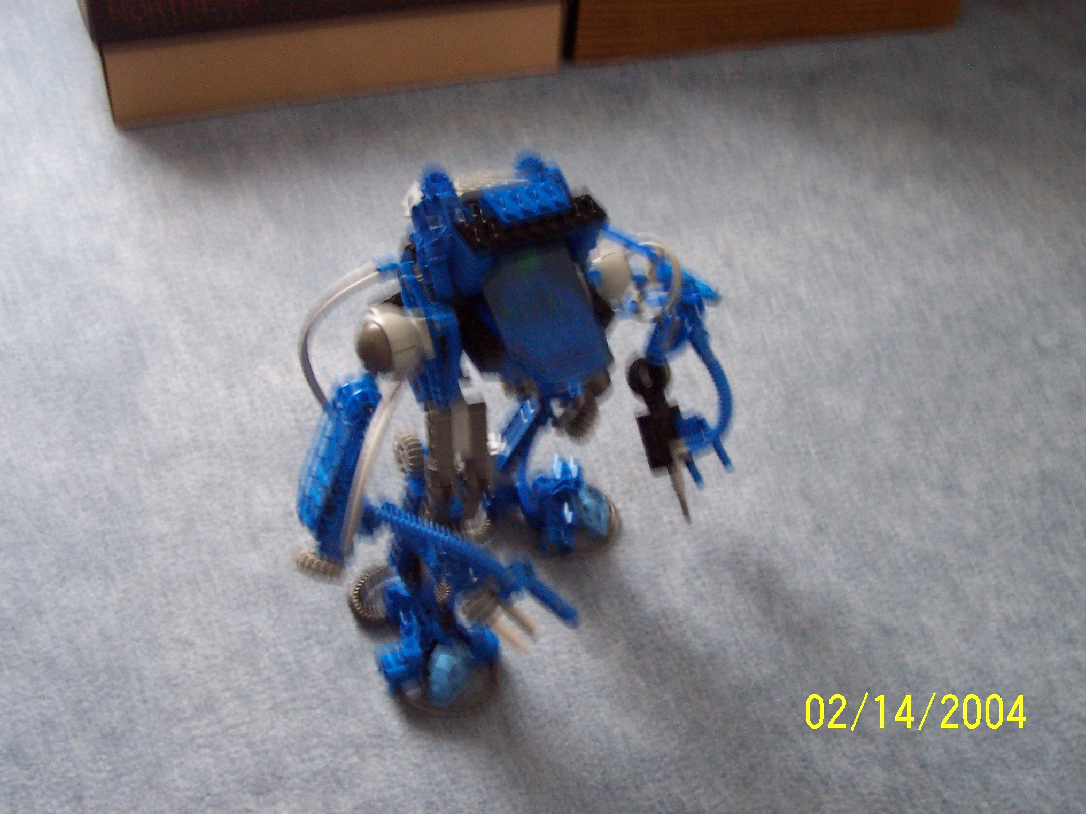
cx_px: 543
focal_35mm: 37
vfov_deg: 38.7
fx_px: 1161
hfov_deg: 50.1
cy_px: 407
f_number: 2.8
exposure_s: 1/8
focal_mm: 5.6
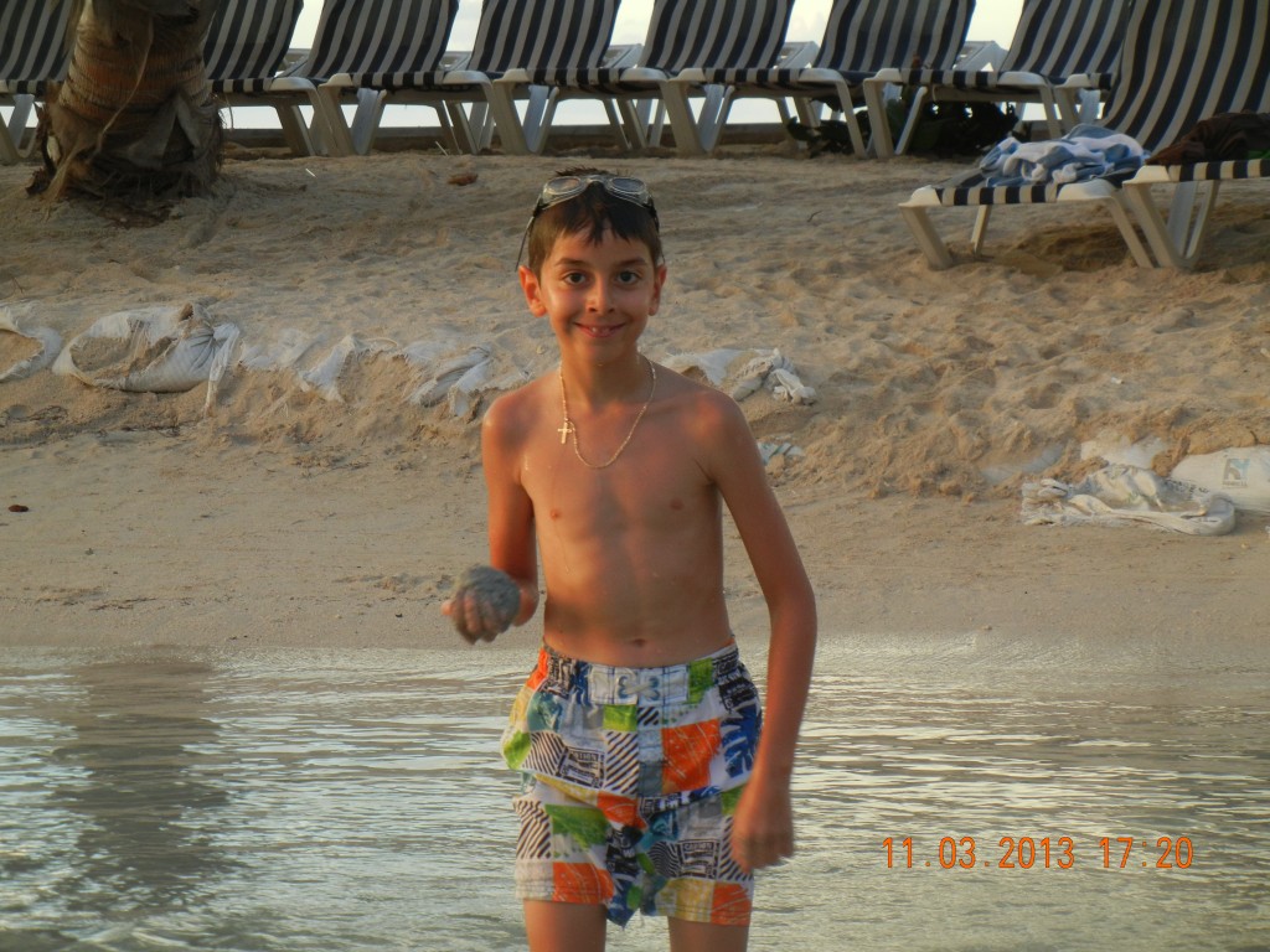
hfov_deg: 13.0
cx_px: 635
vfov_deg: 9.8
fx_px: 5577
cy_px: 476
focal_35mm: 152
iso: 203
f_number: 4.6
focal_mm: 27.4
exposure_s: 1/60
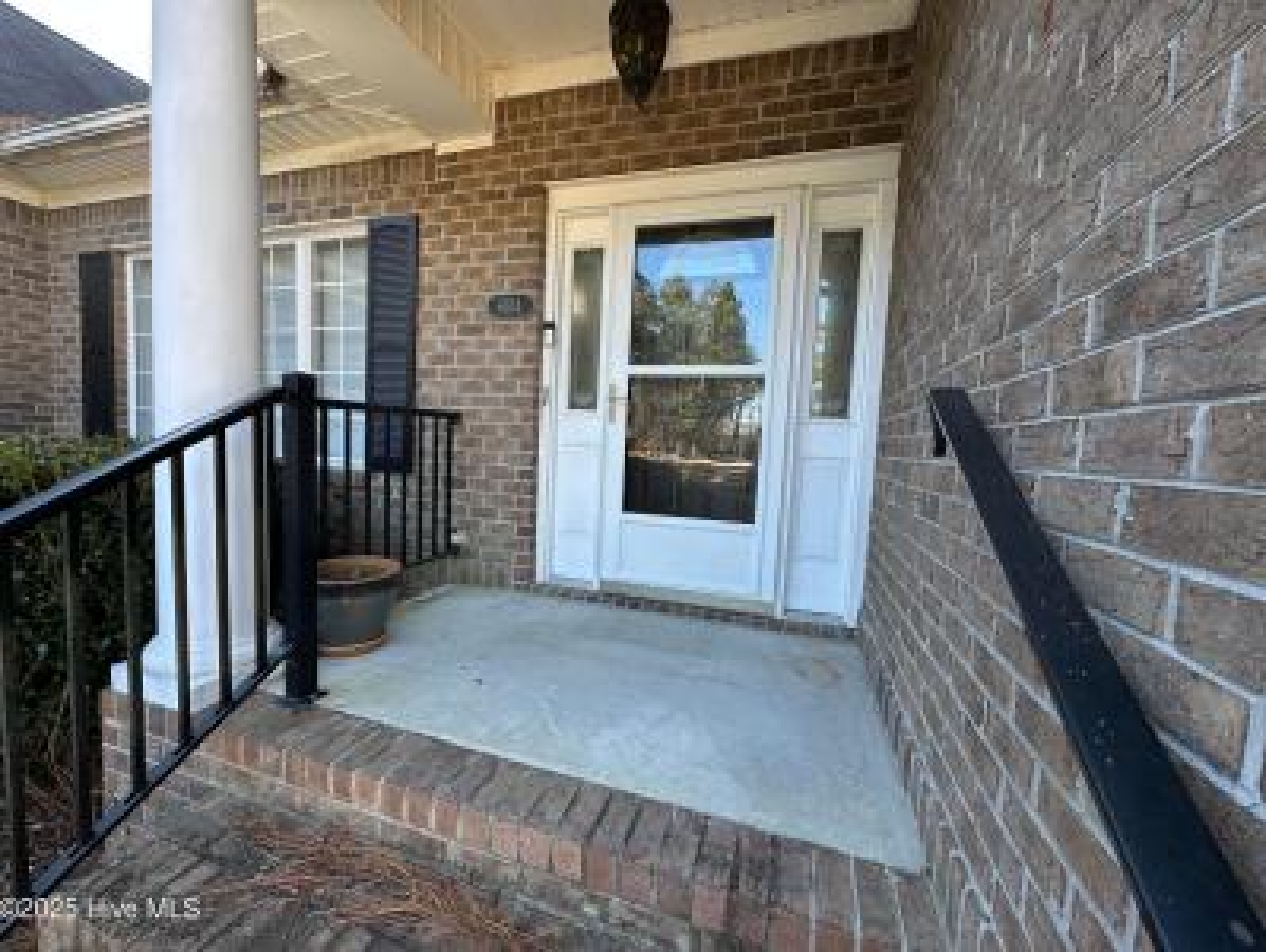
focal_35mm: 14
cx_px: 633
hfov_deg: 102.0
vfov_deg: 85.8
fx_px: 512
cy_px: 476
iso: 40
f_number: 2.2
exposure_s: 1/125
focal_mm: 2.22
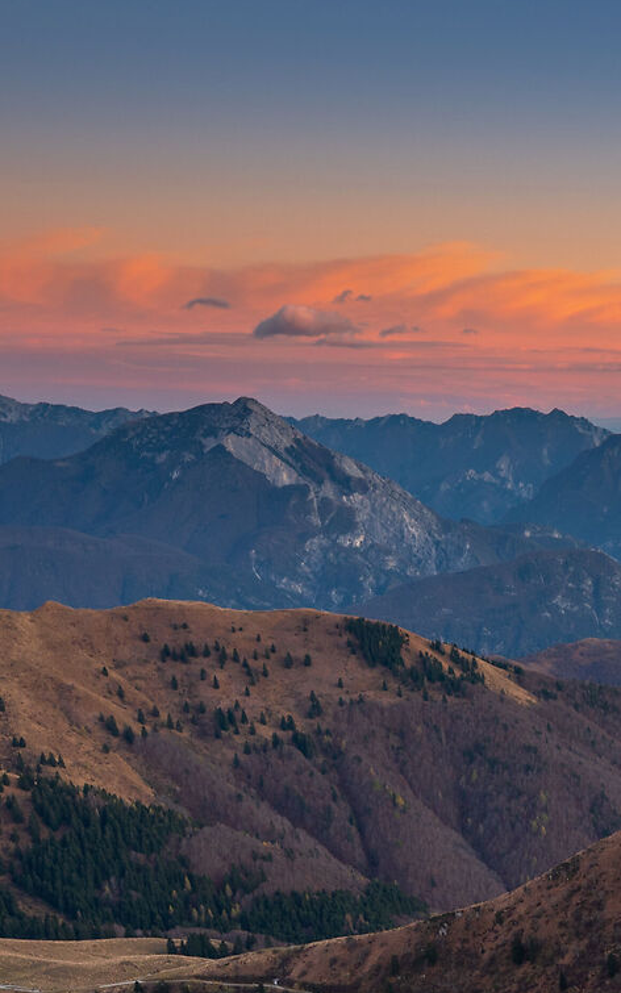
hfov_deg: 16.3
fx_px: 1841
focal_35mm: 68
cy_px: 1046
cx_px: 1095
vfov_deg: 28.0
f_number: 9
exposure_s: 1/8
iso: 100
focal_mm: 21
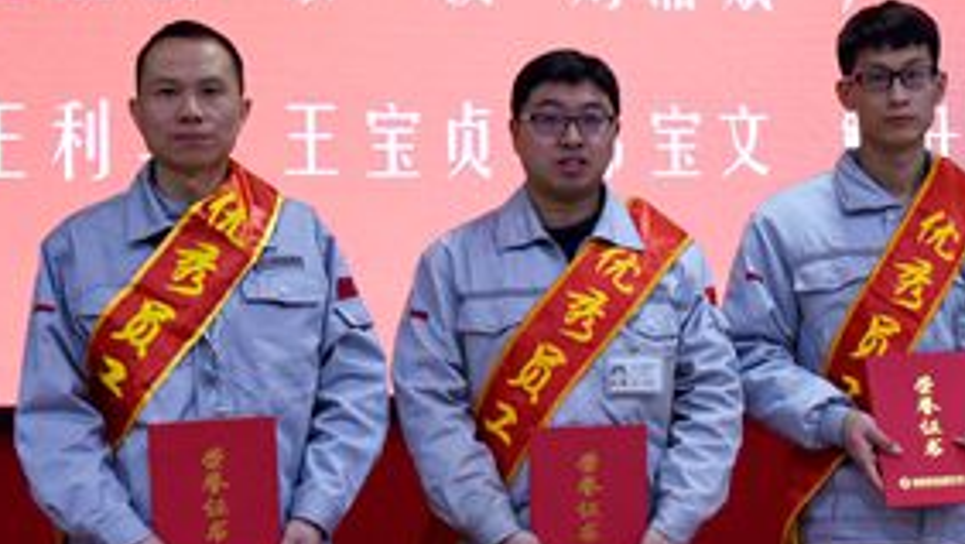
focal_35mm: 107
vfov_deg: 11.3
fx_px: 2739
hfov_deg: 19.8
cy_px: 243
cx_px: 784
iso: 1250
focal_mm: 32
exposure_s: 1/125
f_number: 5.6
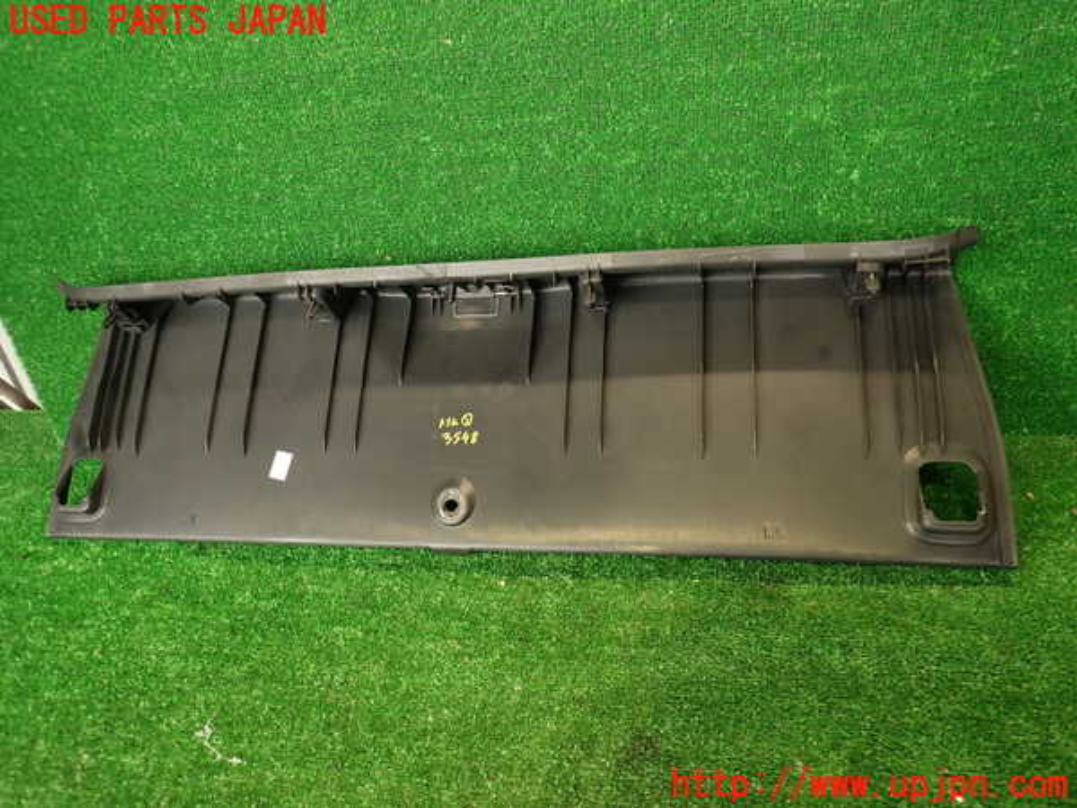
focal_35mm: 25
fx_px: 778
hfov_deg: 69.4
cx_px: 538
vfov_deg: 54.9
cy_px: 404
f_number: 2
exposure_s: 1/30
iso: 200
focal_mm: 4.5
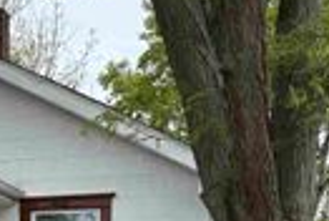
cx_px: -100
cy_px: 318
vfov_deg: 12.8
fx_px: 943
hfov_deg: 18.4
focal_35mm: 103
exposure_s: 1/1135
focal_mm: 5.96
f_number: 1.6
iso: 50
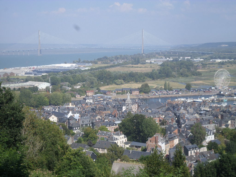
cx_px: 118
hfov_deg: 29.0
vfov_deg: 21.9
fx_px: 457
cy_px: 88
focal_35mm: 67
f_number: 4.1
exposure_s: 1/750
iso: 80
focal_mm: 12
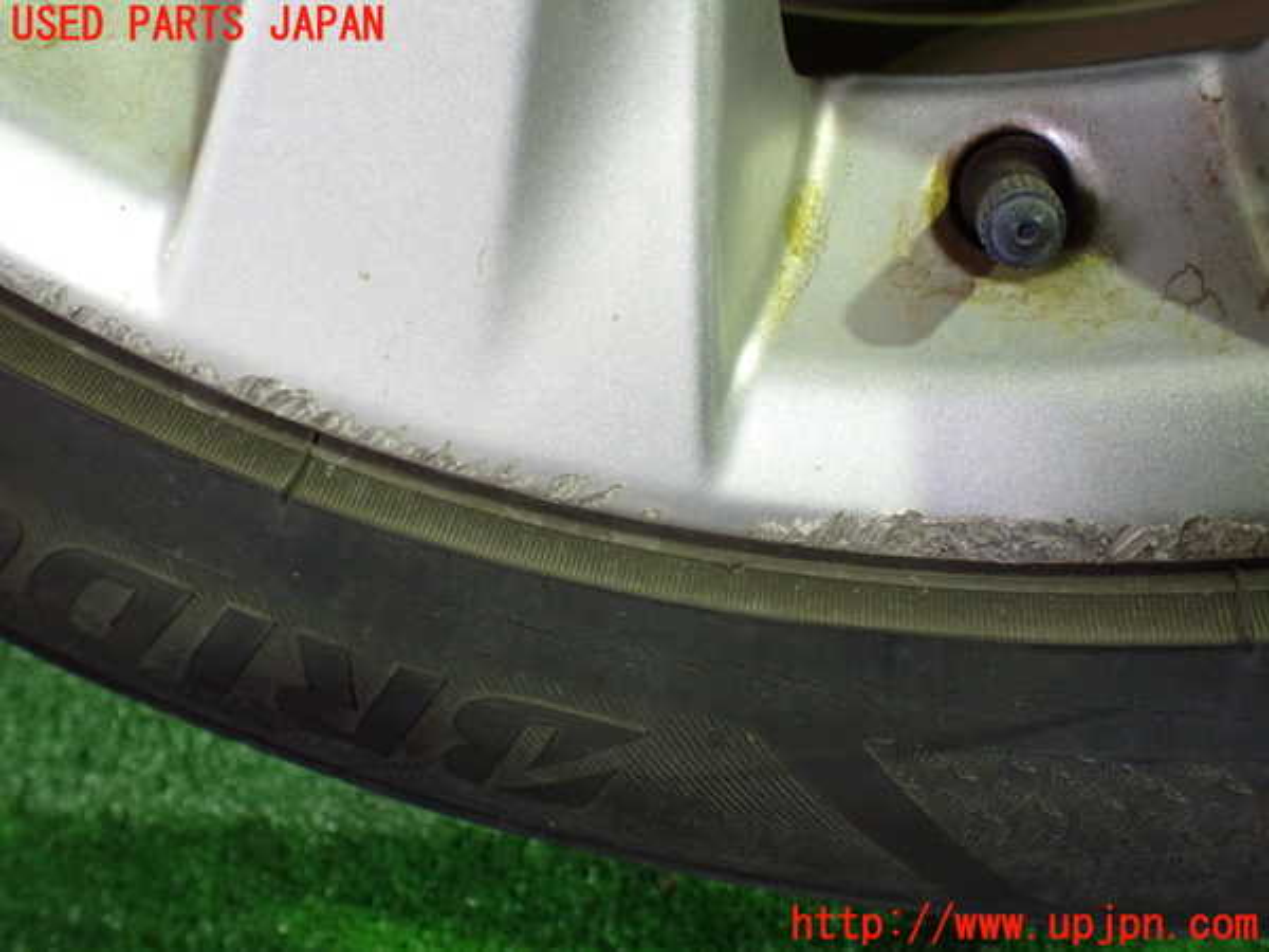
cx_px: 634
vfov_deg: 46.8
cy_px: 476
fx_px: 1100
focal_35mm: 30
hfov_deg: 60.0
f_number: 2.3
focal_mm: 5.4
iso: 800
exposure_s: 1/100
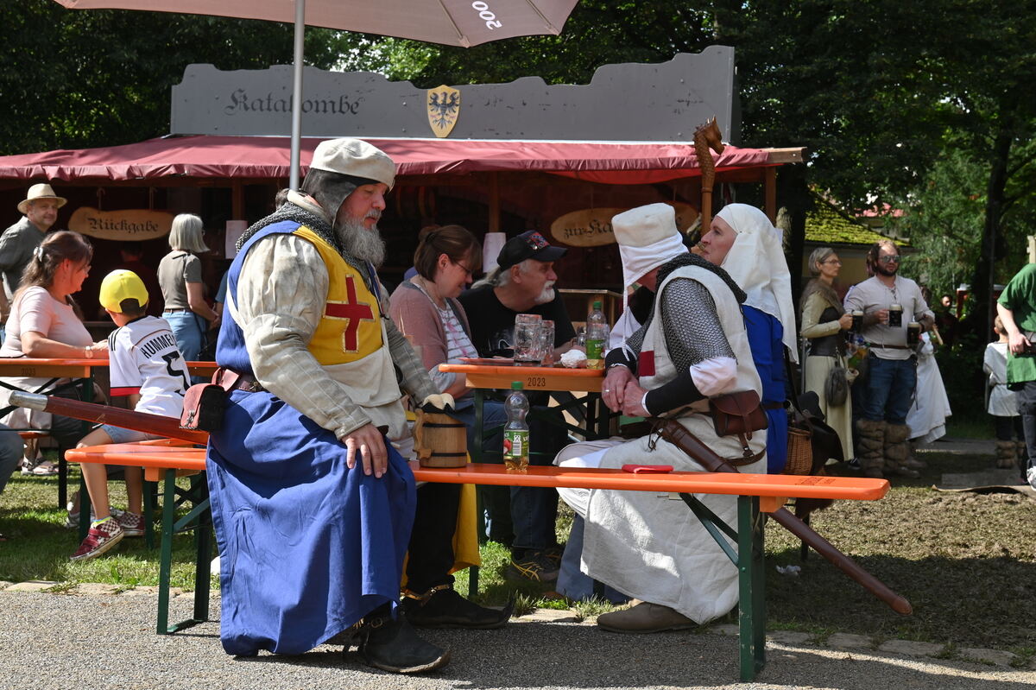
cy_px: 345
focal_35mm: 58
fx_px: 1668
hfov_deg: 34.5
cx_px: 518
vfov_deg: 23.4
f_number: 10
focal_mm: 58
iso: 200
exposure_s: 1/125
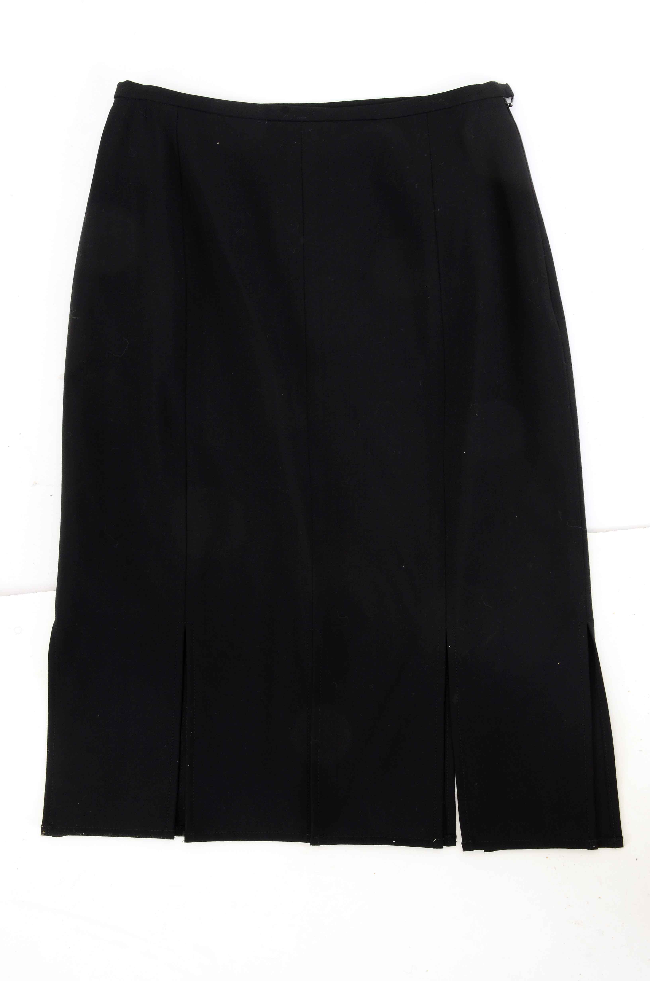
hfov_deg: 26.4
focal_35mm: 51
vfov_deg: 39.0
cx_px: 325
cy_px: 490
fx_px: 1387
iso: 400
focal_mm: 34
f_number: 11
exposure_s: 1/80
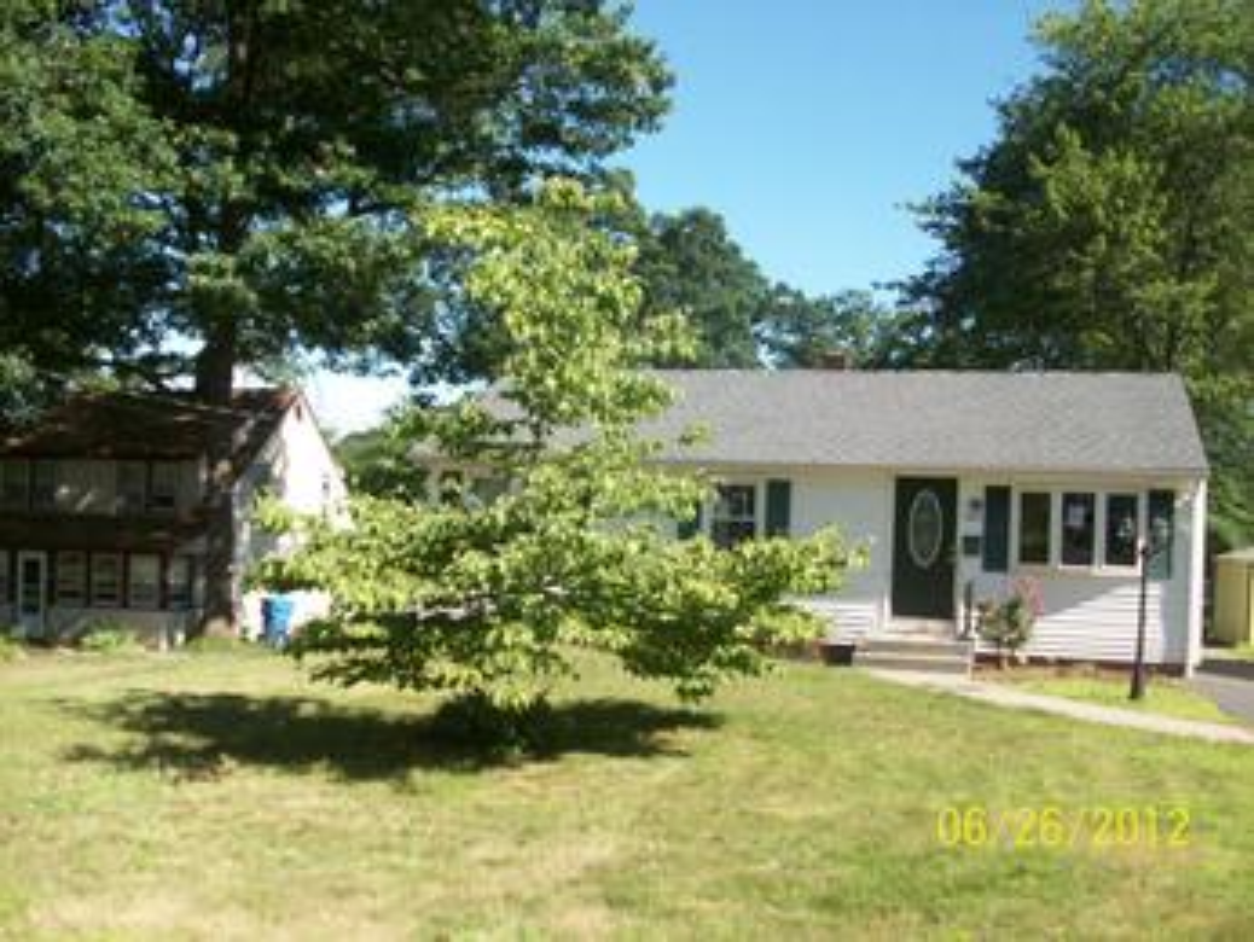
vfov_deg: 41.8
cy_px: 471
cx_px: 627
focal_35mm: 34
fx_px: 1233
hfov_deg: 53.9
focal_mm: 5.7
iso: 64
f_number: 2.8
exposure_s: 1/484
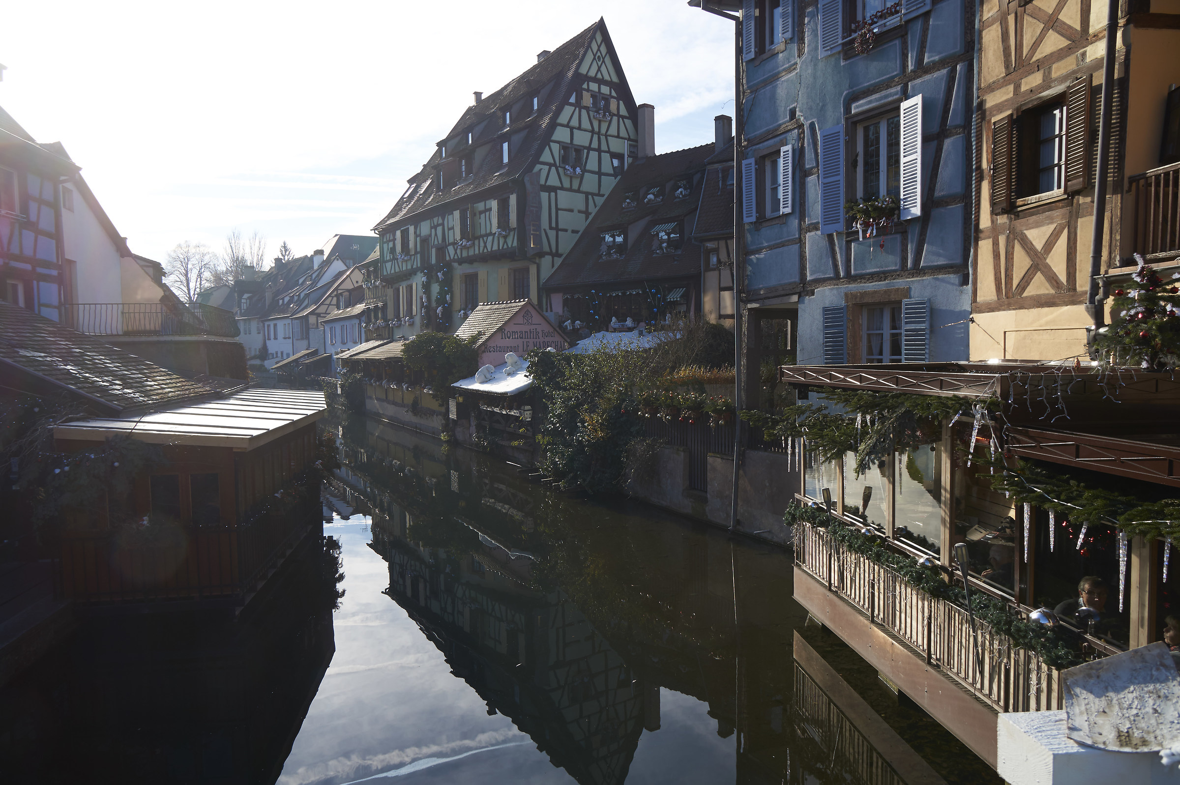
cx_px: 590
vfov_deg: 53.1
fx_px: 786
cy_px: 392
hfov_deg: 73.8
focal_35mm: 24
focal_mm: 16
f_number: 8
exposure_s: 1/160
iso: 100
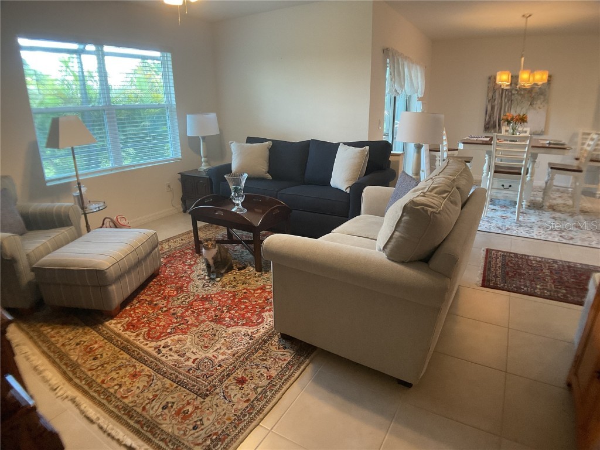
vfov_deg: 48.2
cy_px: 225
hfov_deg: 61.7
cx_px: 300
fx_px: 503
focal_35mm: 29
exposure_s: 1/60
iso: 160
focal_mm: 3
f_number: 1.8
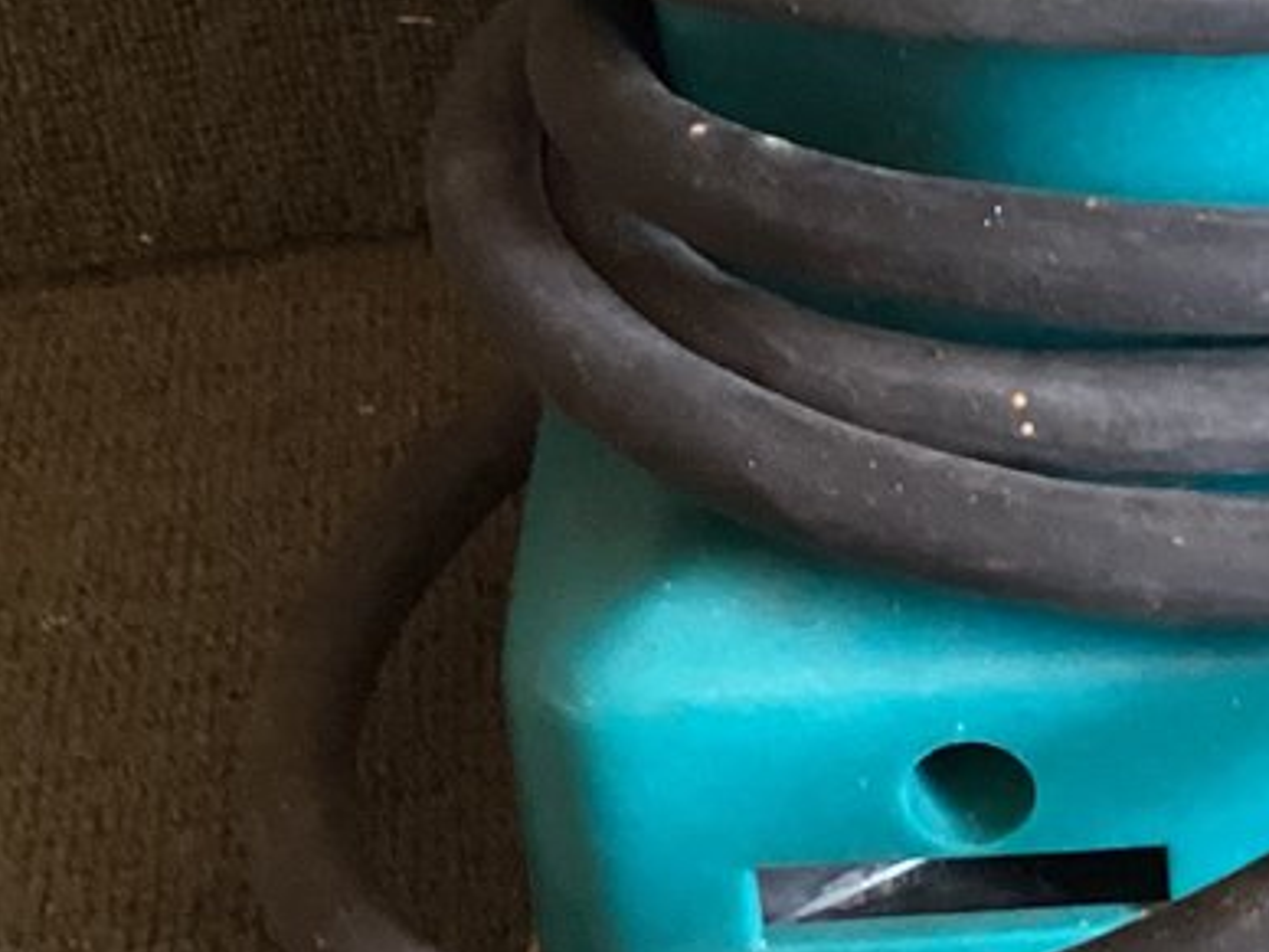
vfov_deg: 12.2
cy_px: 100
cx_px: 1522
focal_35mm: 121
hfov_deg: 15.7
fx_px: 4436
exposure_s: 1/50
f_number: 2.4
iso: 250
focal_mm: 3.3
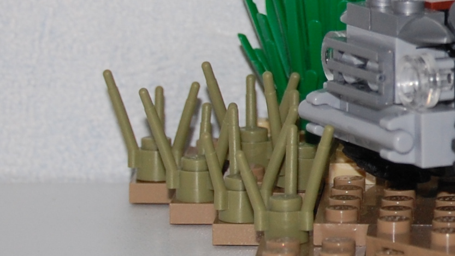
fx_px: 3762
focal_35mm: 312
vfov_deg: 3.9
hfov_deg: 6.8
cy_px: -2
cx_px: 707
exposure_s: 1/60
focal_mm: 55
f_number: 5.6
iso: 400
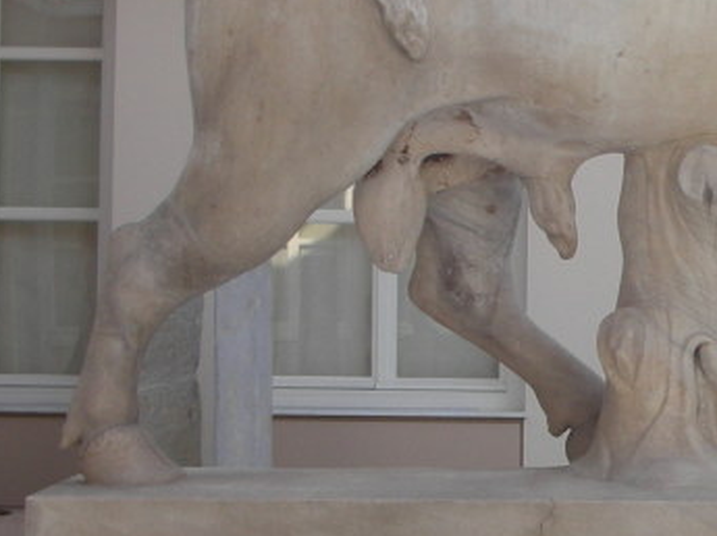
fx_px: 2152
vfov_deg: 14.2
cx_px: 819
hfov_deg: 18.1
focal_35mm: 104
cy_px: 307
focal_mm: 5.8
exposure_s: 1/60.5
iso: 50
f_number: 3
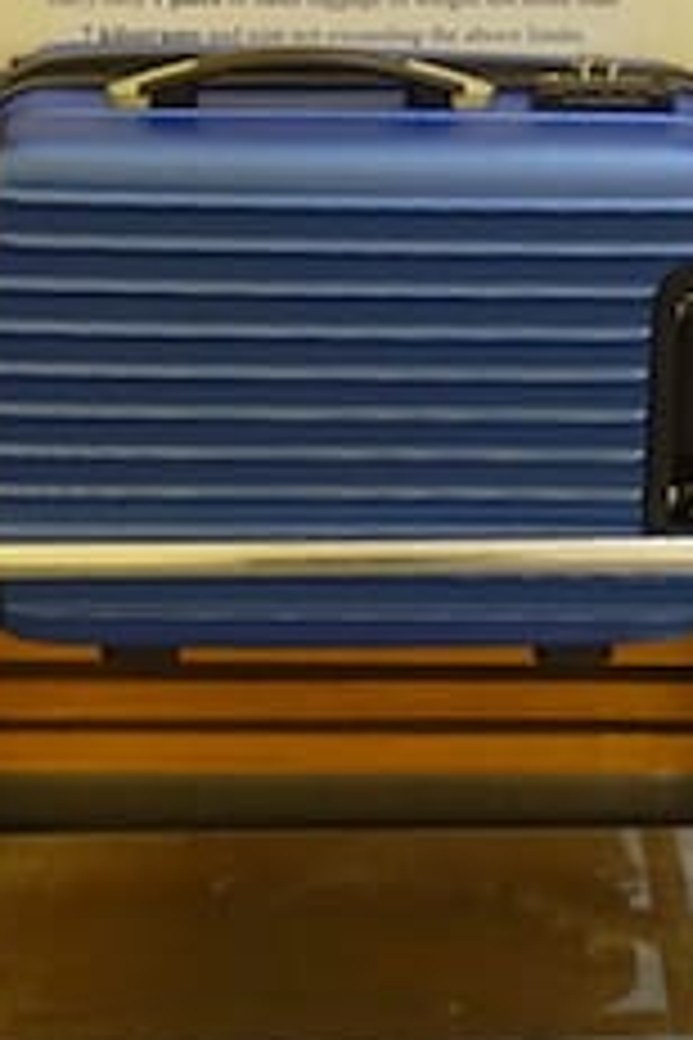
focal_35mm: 91
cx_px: 414
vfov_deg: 21.2
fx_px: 2627
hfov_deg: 15.0
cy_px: -108
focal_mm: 12.81
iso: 500
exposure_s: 1/40
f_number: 2.8
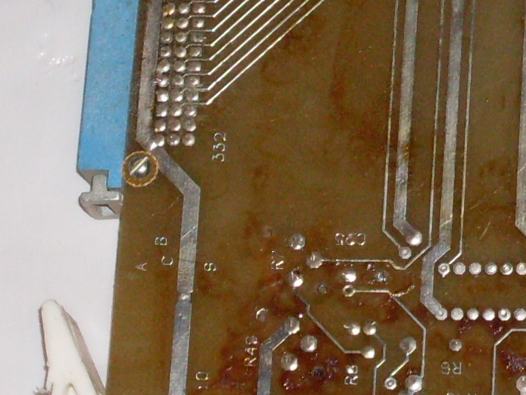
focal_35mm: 300
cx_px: 801
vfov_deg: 4.9
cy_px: -91
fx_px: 4559
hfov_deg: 6.5
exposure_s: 1/45
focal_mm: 11.7
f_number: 3.7
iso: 100
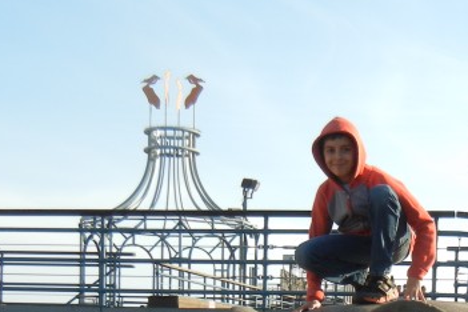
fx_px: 1183
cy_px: 387
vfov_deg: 14.5
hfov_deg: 22.1
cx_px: 371
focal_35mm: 91
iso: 160
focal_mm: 5.4
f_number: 3.5
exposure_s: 1/638
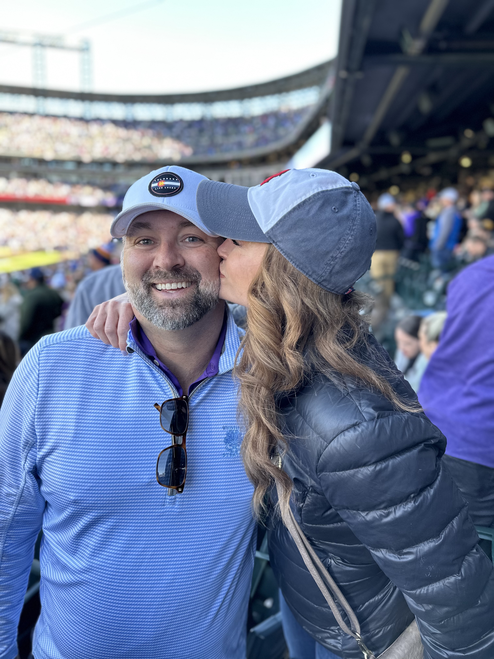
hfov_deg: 56.8
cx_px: 247
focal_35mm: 24
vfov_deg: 71.6
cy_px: 330
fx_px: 457
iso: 64
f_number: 1.78
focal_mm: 6.86
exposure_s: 1/149
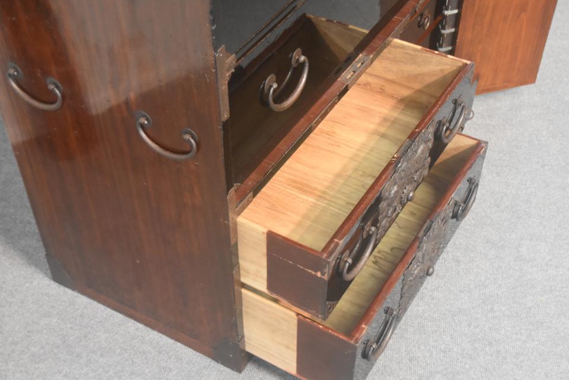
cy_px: 189
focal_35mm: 54
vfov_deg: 25.1
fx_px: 854
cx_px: 293
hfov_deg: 36.9
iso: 3200
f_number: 4.2
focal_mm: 32
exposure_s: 1/60
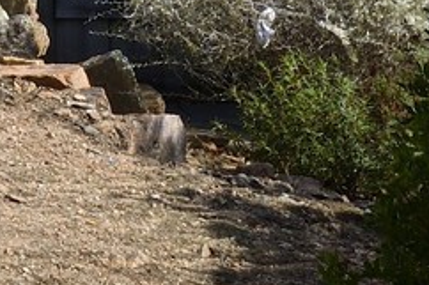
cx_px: -856
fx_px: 3787
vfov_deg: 4.3
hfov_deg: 6.0
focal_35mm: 318
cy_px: -326
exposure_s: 1/250
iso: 200
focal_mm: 48
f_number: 11
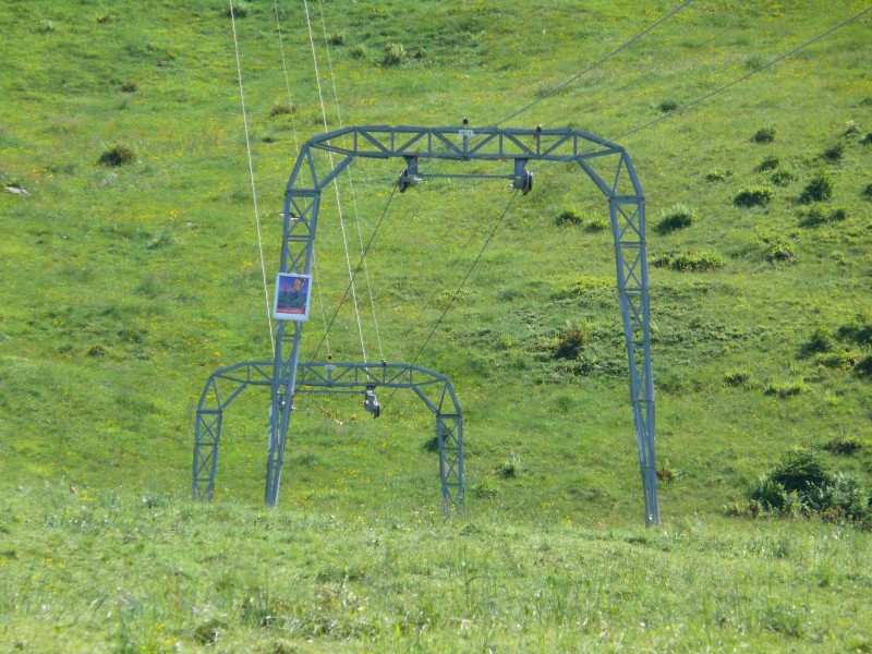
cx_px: 436
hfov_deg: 4.7
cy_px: 327
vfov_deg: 3.5
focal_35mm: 420
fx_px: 10580
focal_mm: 88.8
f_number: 5.6
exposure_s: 1/250
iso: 100
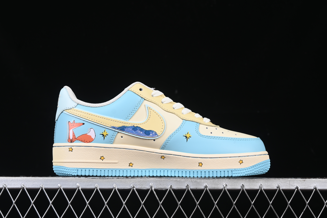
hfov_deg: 27.0
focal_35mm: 75
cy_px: 109
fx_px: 681
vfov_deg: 18.2
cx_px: 164
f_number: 8
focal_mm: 50
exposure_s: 1/80
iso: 160
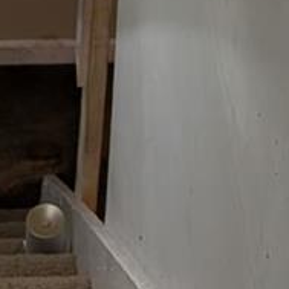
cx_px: 39
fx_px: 1634
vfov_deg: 8.7
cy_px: -512
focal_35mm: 173
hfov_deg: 10.1
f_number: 1.68
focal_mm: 6.9
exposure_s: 1/40
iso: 44
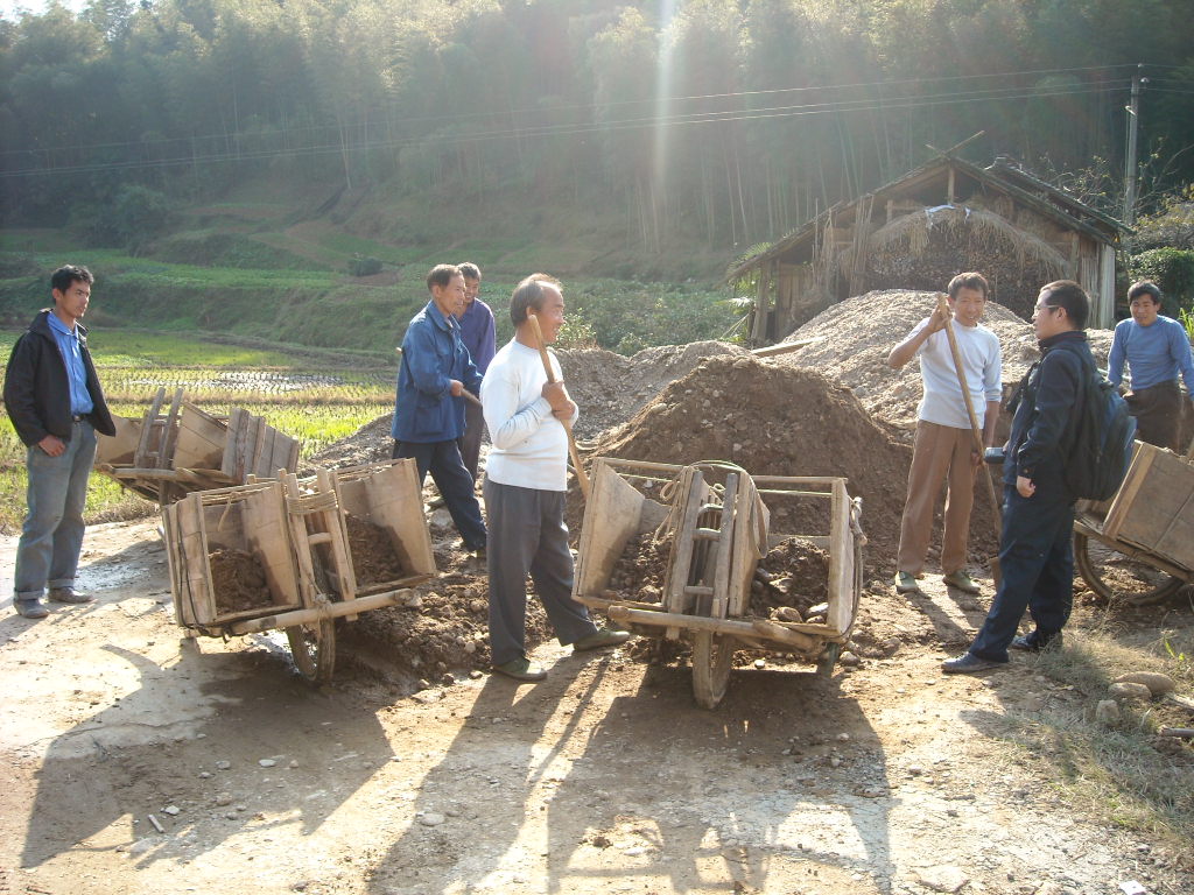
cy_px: 448
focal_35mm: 35
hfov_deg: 52.6
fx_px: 1207
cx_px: 597
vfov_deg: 40.7
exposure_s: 1/239
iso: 64
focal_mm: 5.7
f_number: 2.8
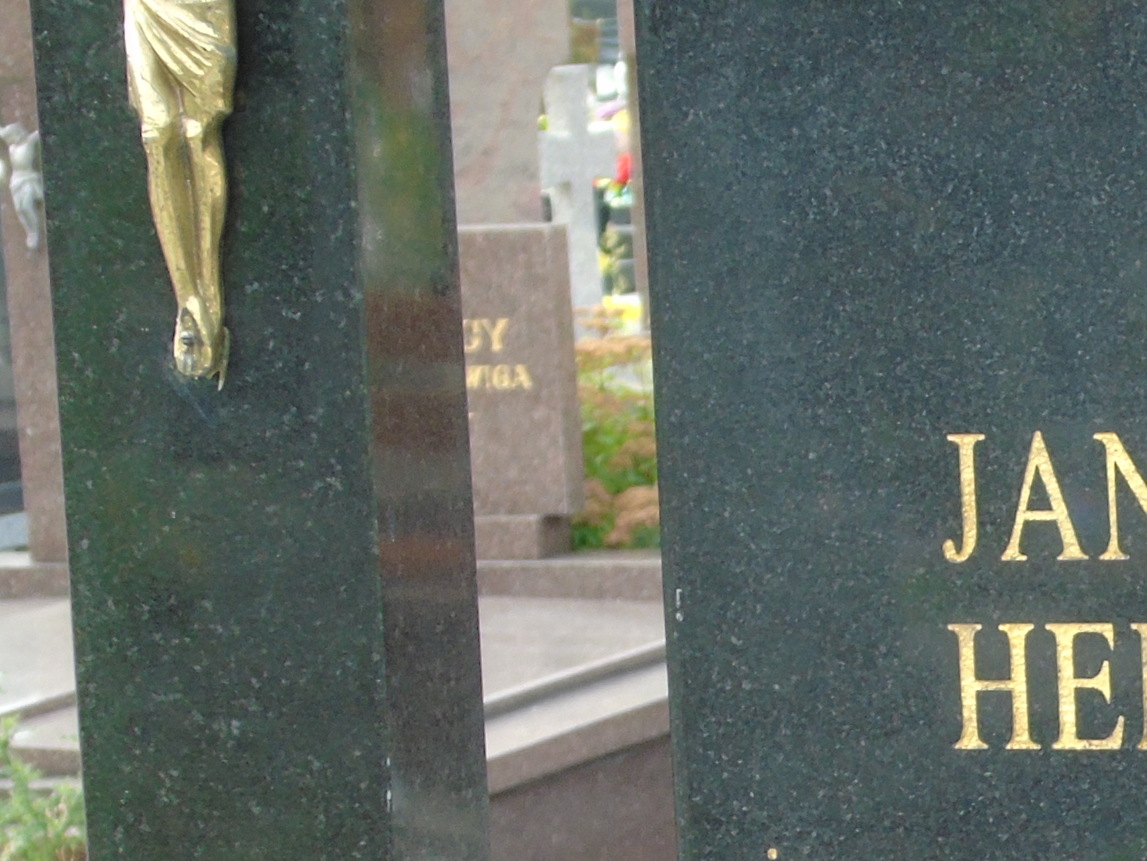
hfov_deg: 9.1
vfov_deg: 6.9
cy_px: 1216
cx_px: 1528
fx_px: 7091
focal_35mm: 214
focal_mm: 13
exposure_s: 1/50
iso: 80
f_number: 4.7
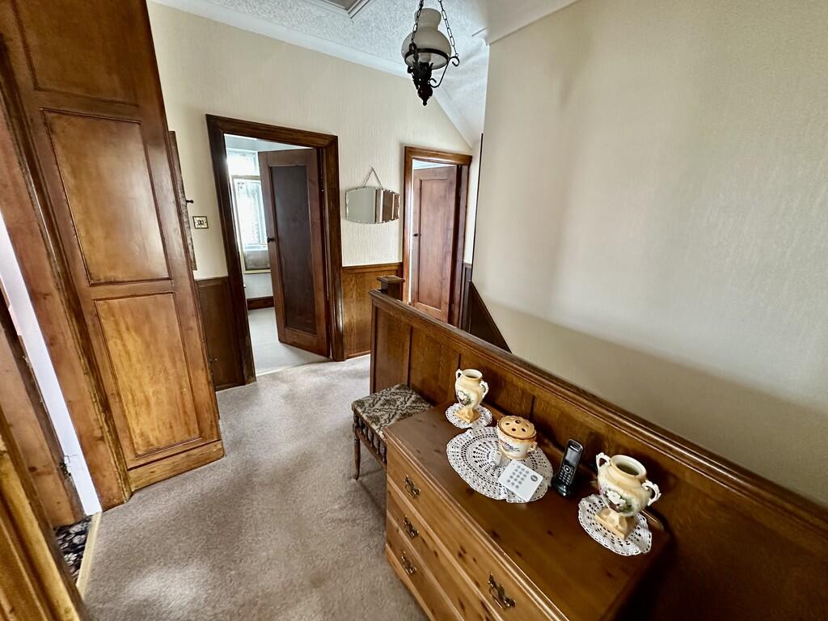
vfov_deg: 85.7
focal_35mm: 14
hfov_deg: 102.1
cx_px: 414
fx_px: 335
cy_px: 310
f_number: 2.2
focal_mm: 2.22
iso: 640
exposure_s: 1/60
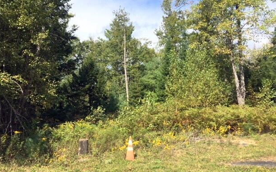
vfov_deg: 39.4
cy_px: 78
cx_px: 134
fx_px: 241
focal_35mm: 32
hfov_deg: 59.7
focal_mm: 4.15
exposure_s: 1/1451
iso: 25
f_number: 2.2
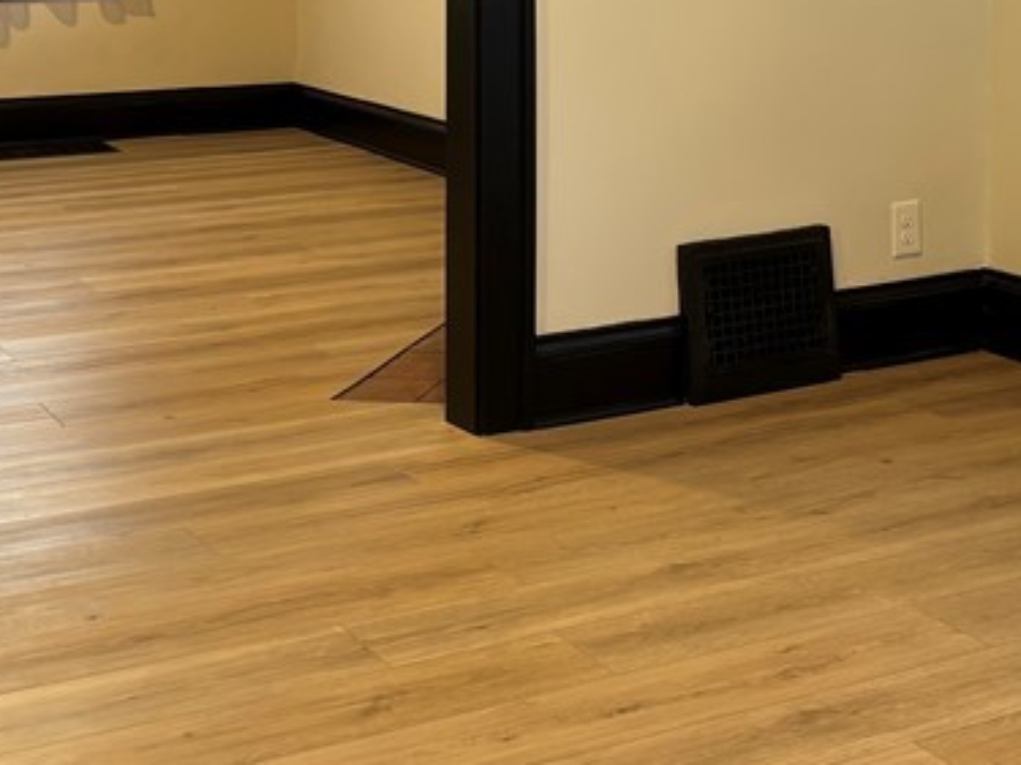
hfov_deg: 27.2
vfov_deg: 20.0
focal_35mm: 71
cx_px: 700
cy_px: -16
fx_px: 2093
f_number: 1.6
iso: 160
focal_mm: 5.96
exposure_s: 1/60
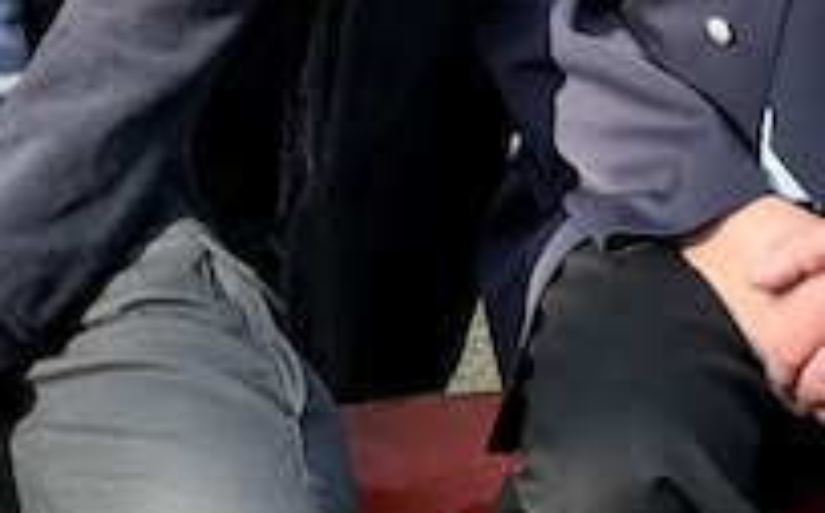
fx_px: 3369
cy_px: -969
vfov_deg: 7.7
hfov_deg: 13.9
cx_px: 599
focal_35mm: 150
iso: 100
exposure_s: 1/1337
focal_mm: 6.76
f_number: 1.78
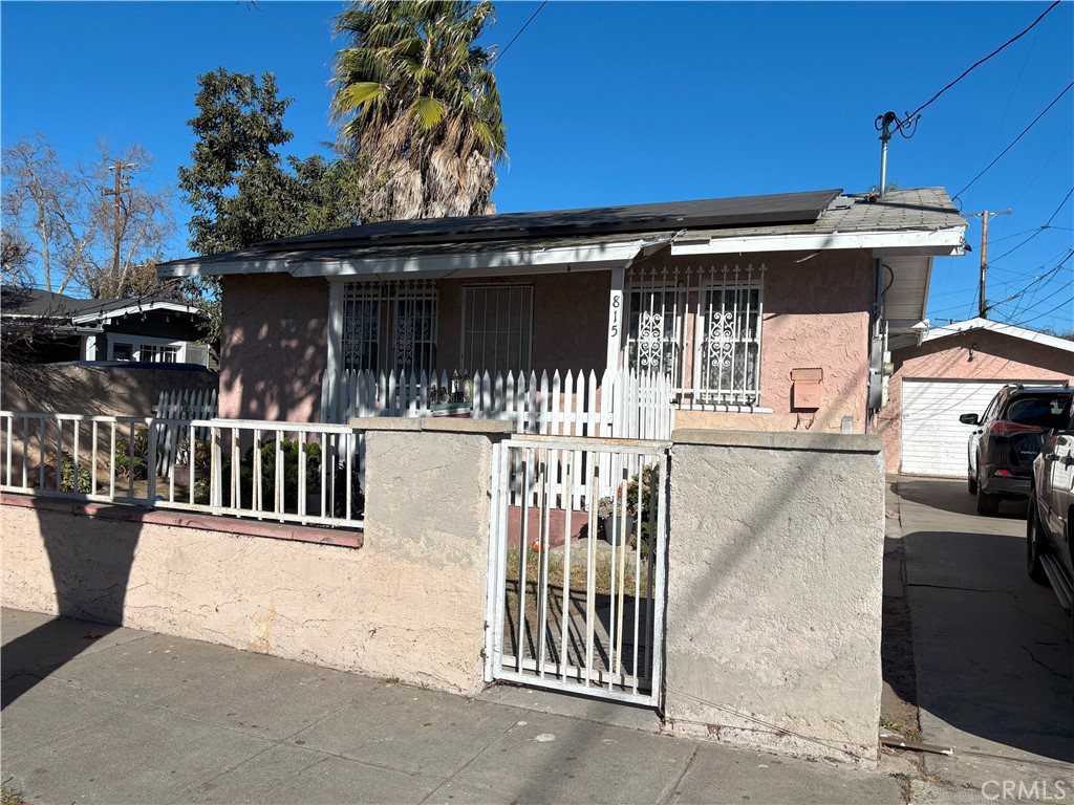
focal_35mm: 26
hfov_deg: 67.3
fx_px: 807
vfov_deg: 53.1
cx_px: 537
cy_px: 402
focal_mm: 5.96
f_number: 1.6
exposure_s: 1/6711
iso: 50
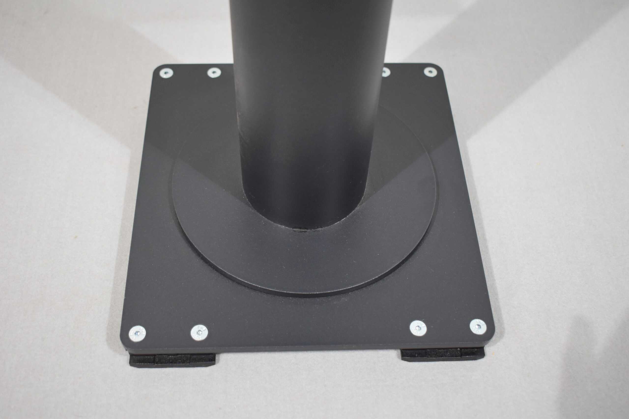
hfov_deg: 46.4
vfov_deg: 31.9
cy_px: 210
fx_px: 734
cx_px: 314
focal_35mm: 42
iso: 900
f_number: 4.2
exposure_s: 1/125
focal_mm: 28
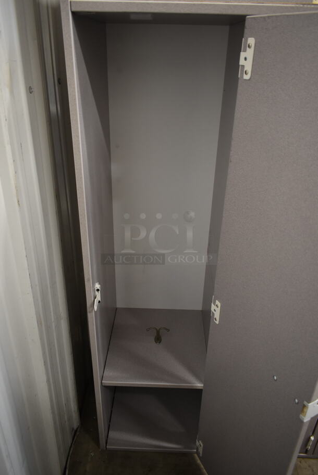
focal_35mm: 27
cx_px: 159
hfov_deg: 48.0
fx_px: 357
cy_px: 238
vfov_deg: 67.3
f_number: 3.5
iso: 900
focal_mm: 18
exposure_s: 1/30
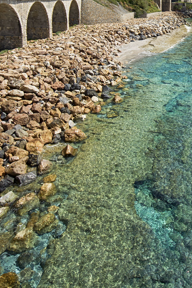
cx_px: 178
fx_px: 256
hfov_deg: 38.0
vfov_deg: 53.4
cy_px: 44
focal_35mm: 32
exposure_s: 1/160
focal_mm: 11
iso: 100
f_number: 11
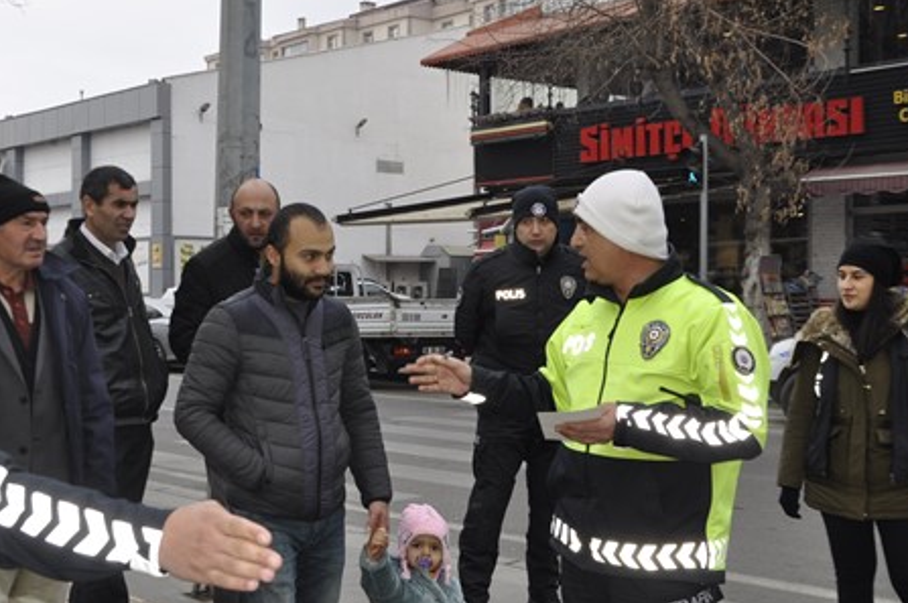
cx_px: 331
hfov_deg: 40.8
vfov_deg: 28.0
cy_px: 335
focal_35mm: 48
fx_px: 1209
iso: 200
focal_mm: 22
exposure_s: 1/200
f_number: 7.1
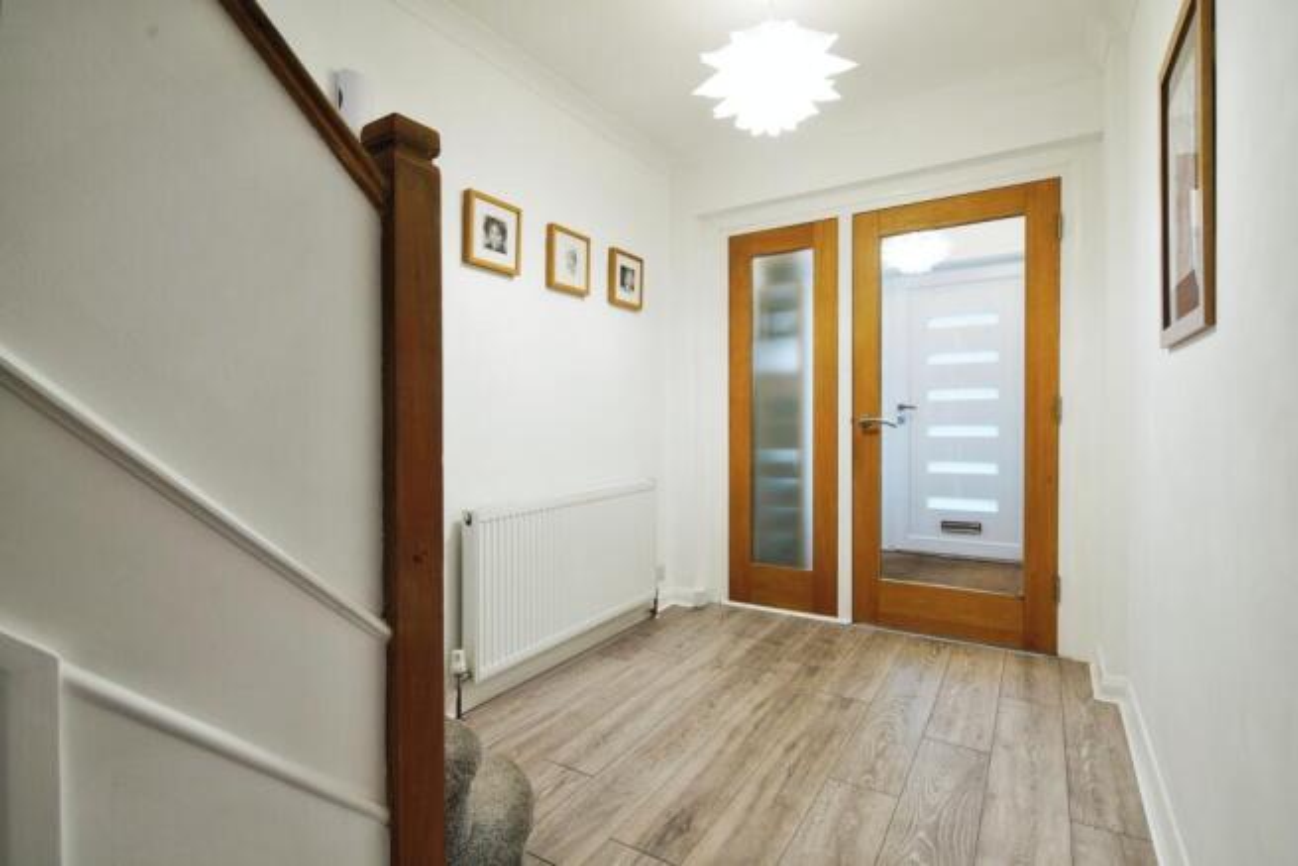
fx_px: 613
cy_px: 433
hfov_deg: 93.3
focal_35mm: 17
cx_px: 649
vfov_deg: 70.5
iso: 640
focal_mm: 17
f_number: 8
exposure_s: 1/6
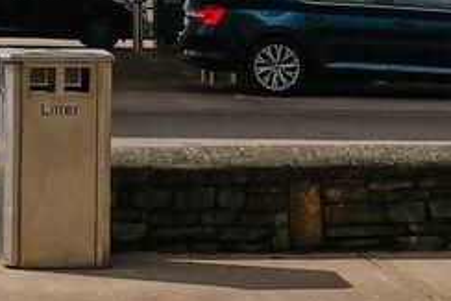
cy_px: -133
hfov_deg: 17.1
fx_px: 1479
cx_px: 54
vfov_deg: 11.2
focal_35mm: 118
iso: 280
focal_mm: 24
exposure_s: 1/400
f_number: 10
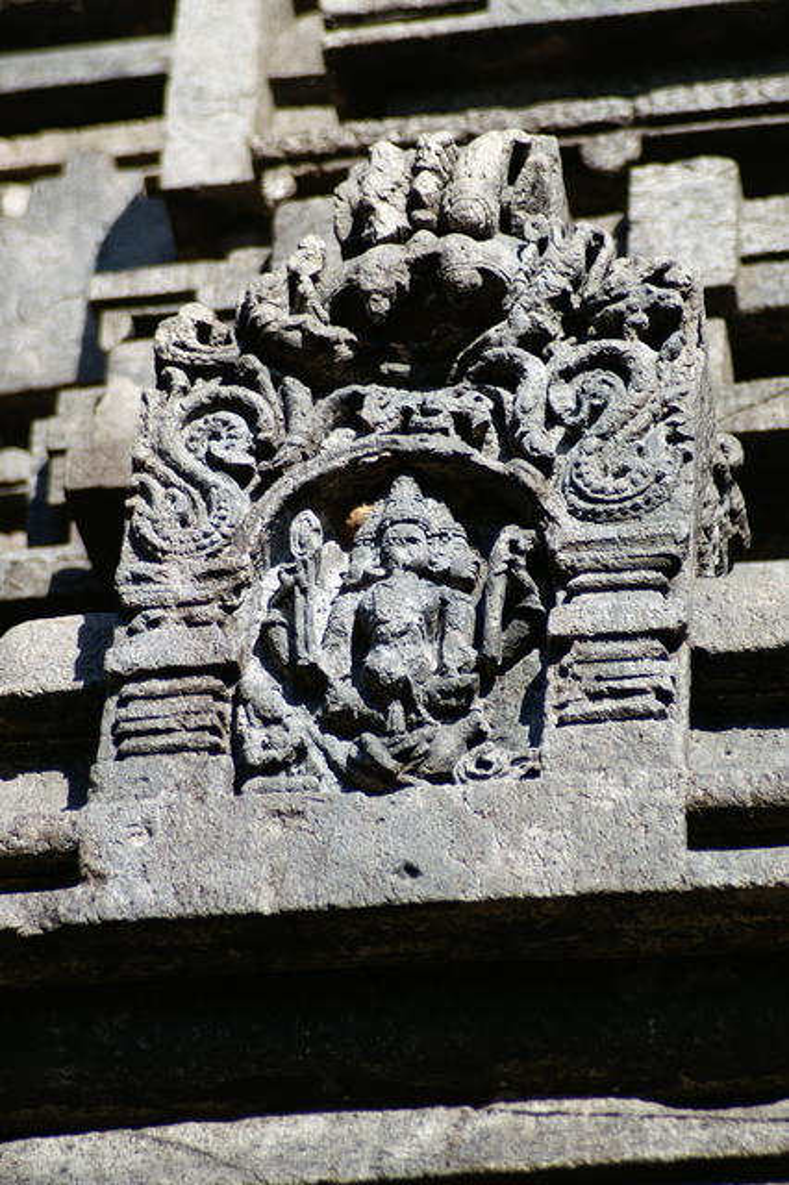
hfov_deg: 8.7
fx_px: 5183
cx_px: 394
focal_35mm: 158
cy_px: 592
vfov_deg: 13.0
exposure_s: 1/640
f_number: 4.5
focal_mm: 105
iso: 100
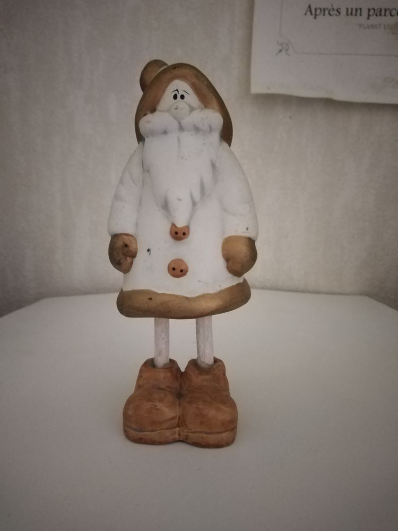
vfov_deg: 67.3
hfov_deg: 53.1
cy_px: 266
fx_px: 399
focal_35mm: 26
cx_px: 199
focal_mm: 3.6
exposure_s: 1/14.3
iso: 2917
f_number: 1.8
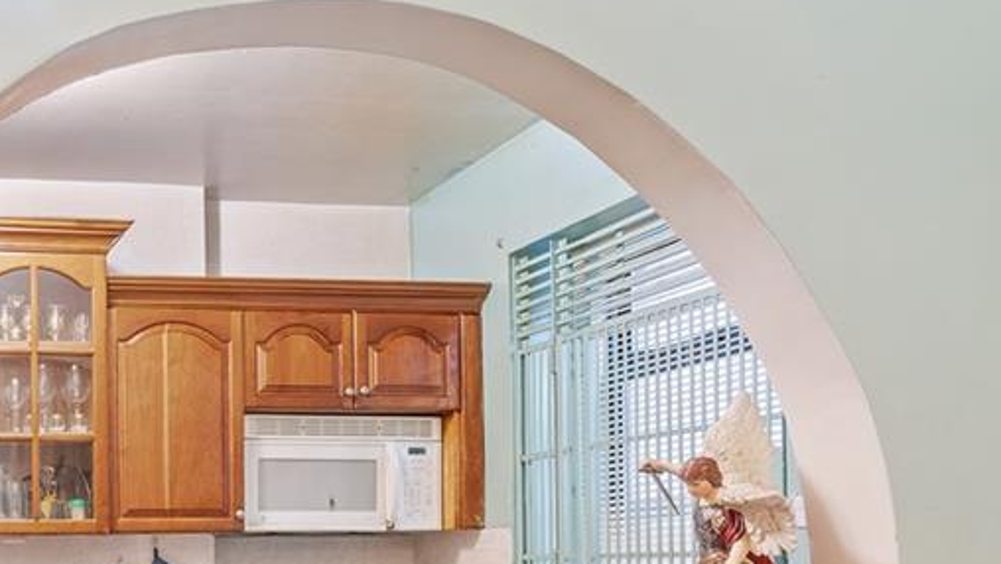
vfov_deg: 29.3
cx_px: 26
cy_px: 556
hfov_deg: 45.5
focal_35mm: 38
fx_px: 1009
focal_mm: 12
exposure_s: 3
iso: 400
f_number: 8
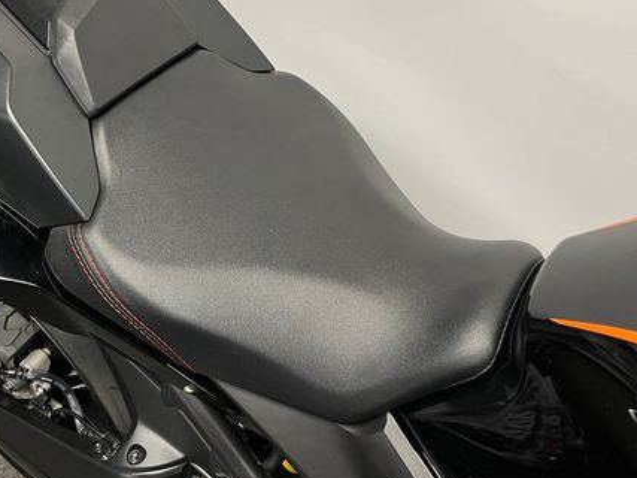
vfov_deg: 36.2
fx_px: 717
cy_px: 140
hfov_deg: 47.4
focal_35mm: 39
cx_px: 231
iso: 125
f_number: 1.6
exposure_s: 1/50
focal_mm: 5.1
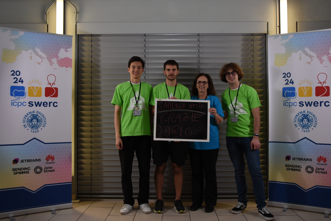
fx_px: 331
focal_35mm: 36
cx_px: 170
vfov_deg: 36.8
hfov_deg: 53.1
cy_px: 103
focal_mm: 22
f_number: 5
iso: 400
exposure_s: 1/80
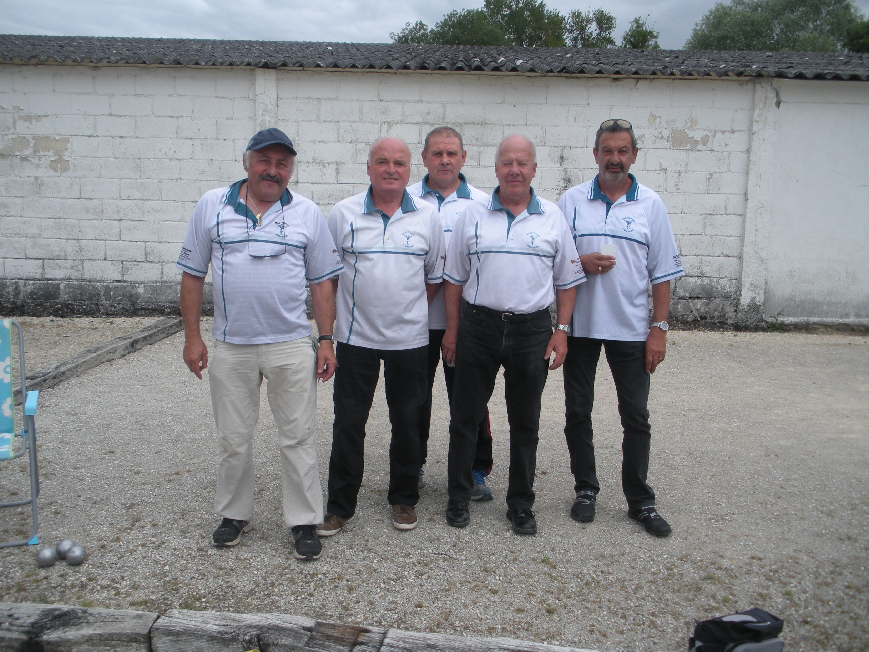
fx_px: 904
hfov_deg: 51.4
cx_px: 434
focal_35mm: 36
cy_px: 326
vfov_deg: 39.7
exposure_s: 1/683
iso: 64
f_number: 3.5
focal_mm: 6.3
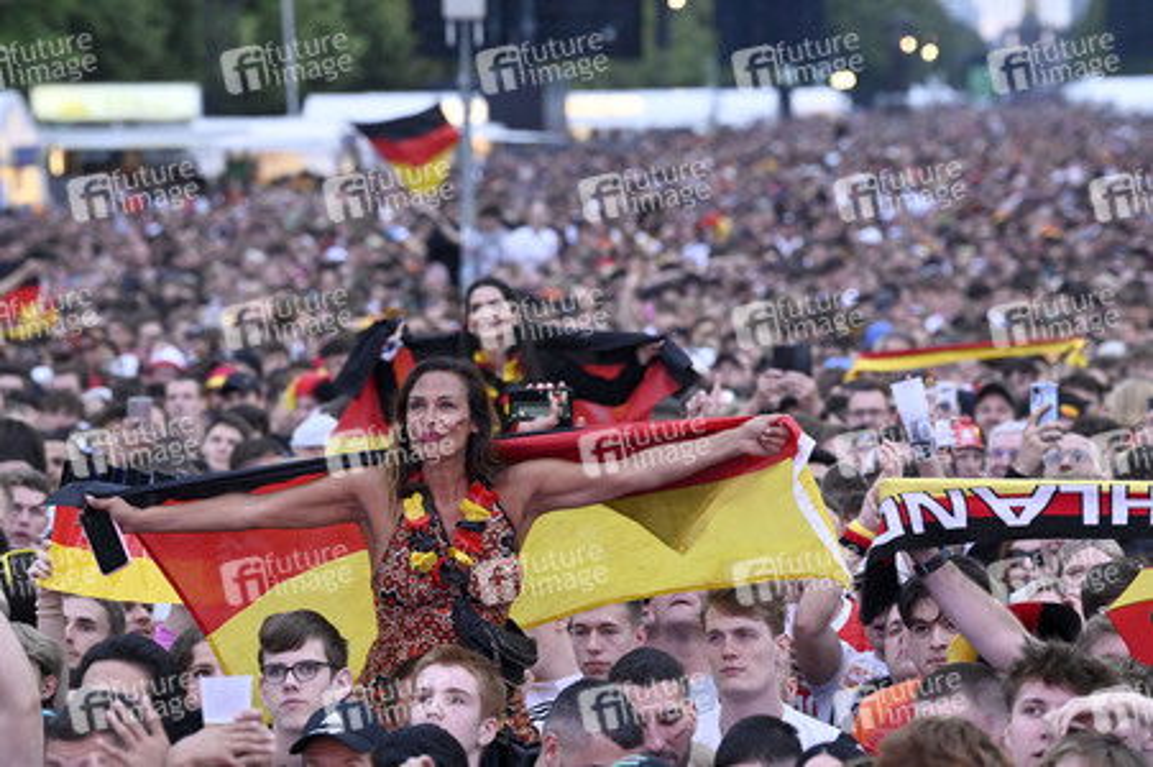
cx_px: 576
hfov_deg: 10.3
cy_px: 384
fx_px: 6401
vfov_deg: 6.9
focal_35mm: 200
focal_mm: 200
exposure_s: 1/500
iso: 4000
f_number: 6.3
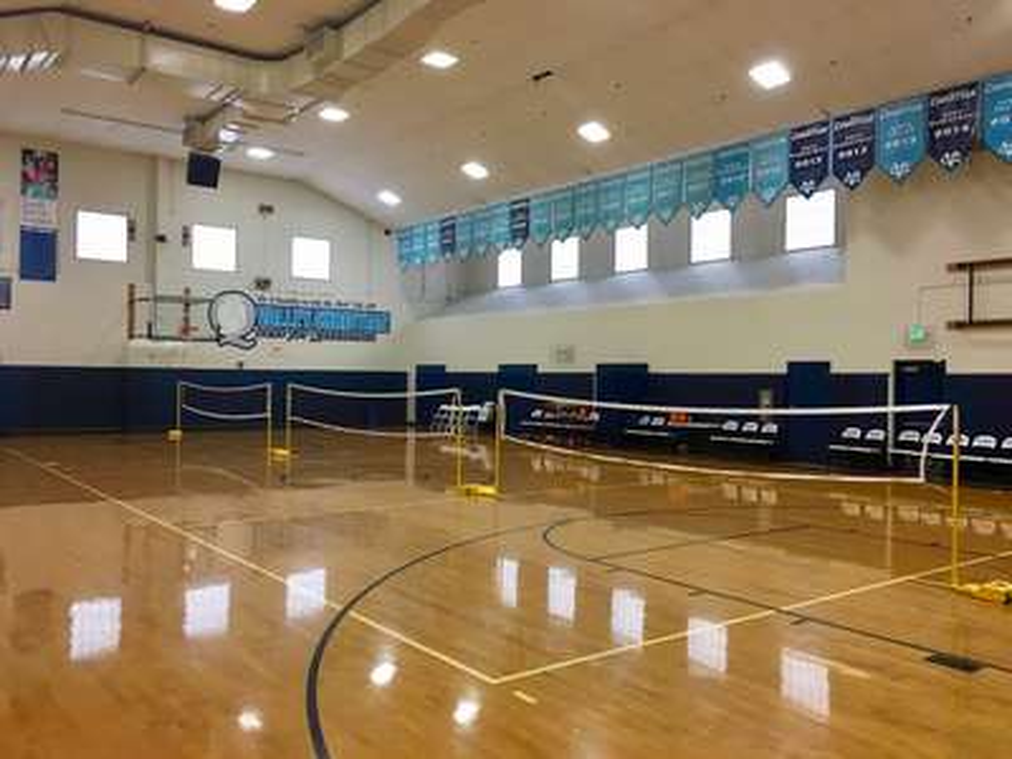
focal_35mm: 29
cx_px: 506
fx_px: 848
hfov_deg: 61.7
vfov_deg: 48.2
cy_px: 380
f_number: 2.2
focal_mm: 4.15
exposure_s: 1/30
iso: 64
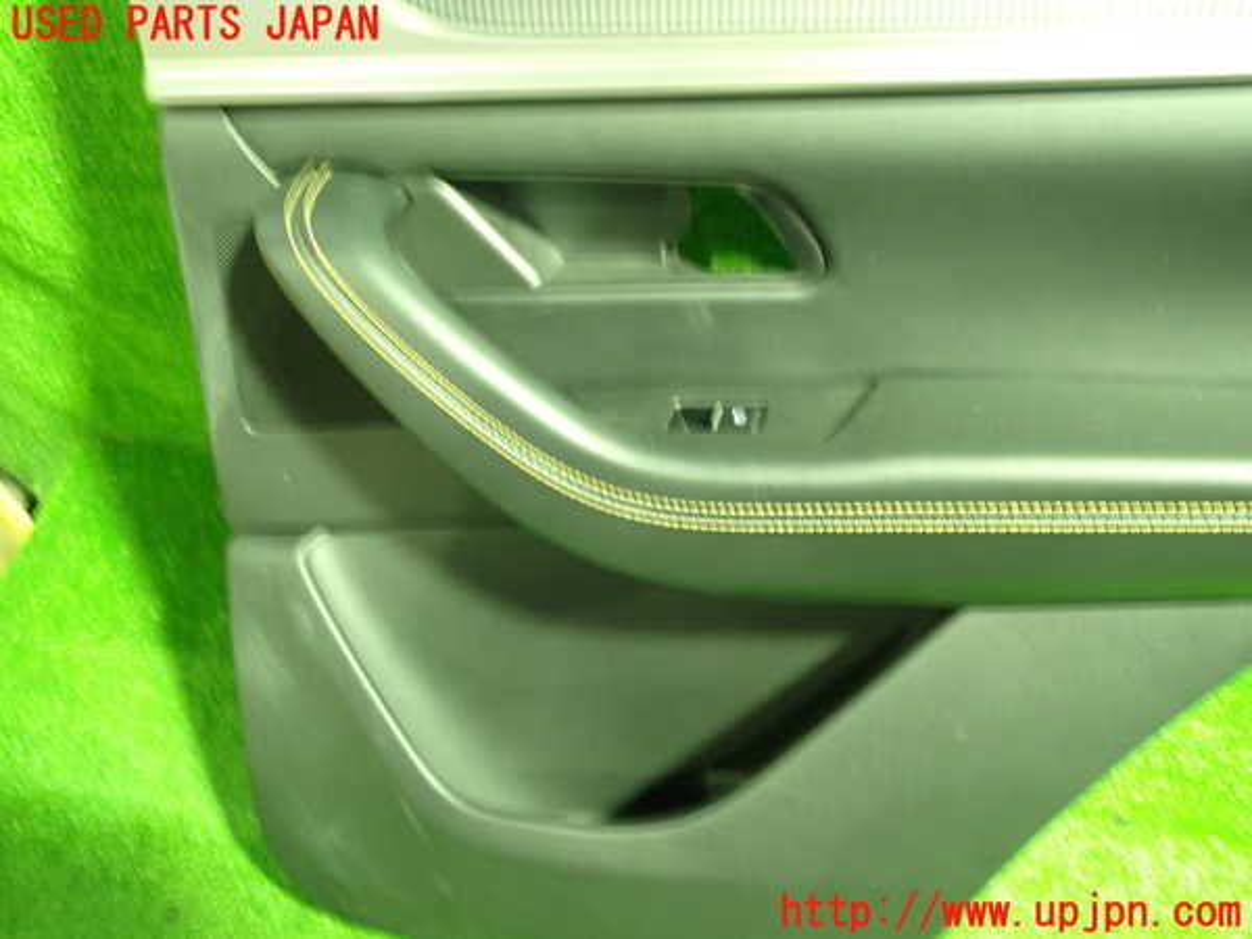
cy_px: 470
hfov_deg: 60.0
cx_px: 626
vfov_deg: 46.8
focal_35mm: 30
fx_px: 1085
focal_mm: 5.4
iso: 800
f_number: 2.3
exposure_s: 1/13
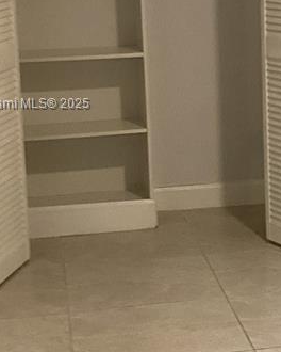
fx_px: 1144
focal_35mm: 110
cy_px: 105
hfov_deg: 13.5
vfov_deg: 17.4
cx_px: 374
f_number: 2.4
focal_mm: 3.3
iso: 320
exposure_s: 1/60
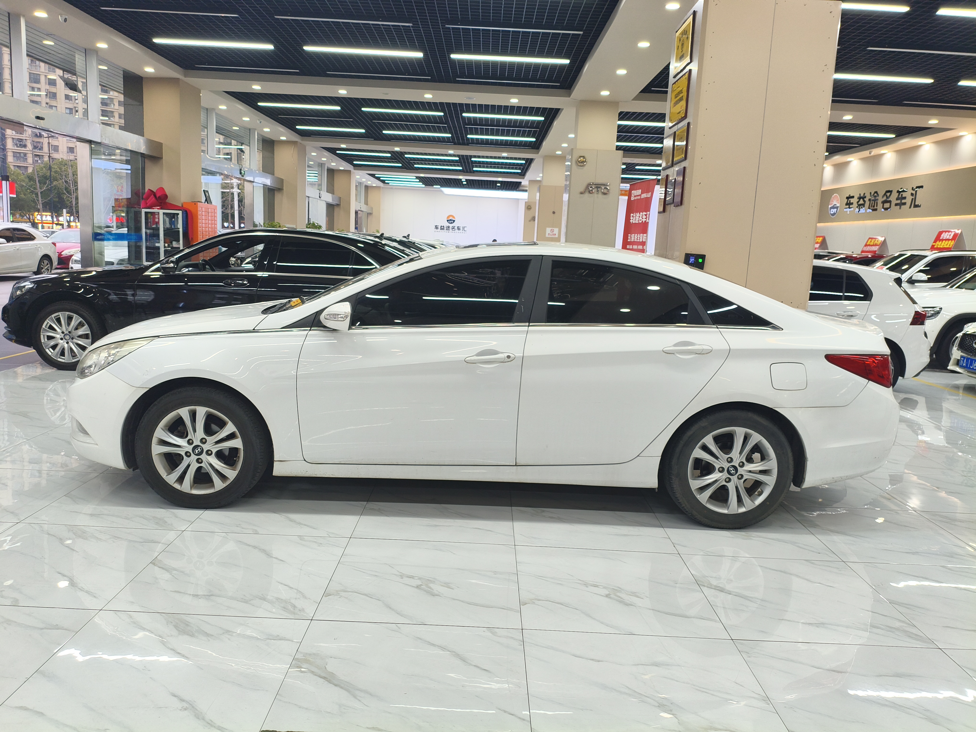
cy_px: 366
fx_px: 733
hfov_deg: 67.3
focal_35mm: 26
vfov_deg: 53.1
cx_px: 488
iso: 64
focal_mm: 4.94
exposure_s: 1/100
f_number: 1.5
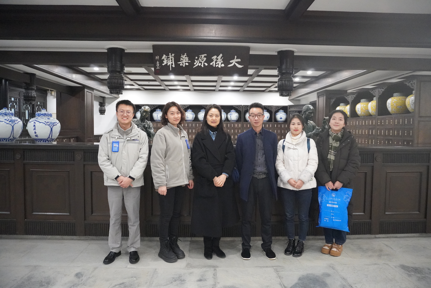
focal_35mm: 24
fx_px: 287
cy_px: 144
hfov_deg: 73.7
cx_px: 216
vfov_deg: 53.1
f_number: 4
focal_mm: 16
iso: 6400
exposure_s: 1/160
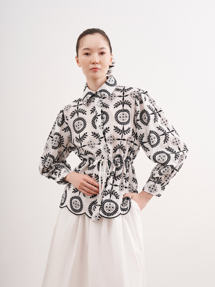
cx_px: 108
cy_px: 160
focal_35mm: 64
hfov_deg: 22.9
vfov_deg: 30.2
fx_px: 530
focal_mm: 59
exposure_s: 1/160
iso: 400
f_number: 11
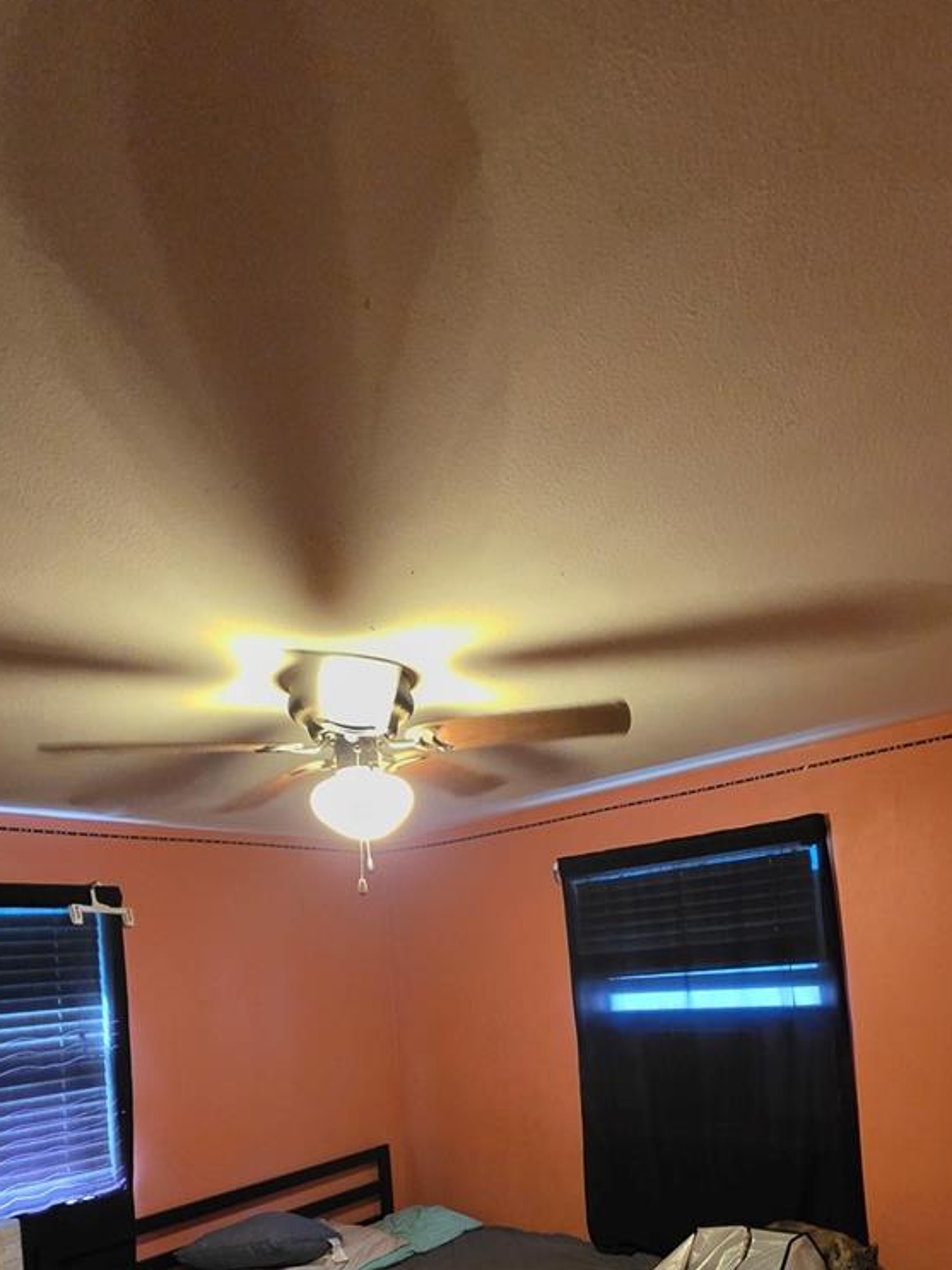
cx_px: 526
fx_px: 770
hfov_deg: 63.3
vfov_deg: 74.1
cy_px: 932
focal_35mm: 21
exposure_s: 1/60
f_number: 1.9
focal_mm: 2.2
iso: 800
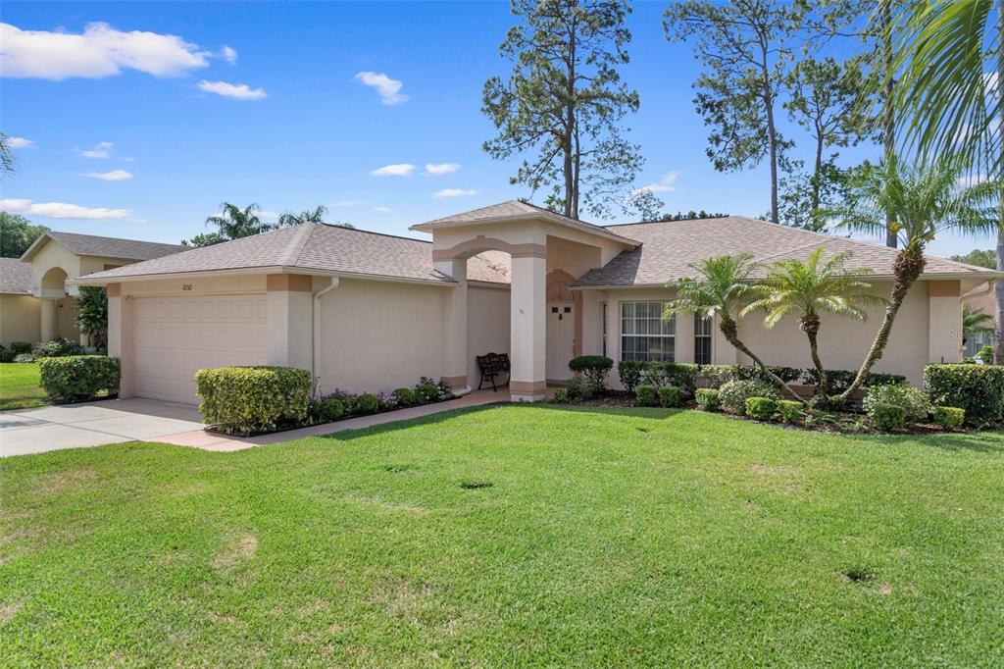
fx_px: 613
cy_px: 334
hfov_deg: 78.6
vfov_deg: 57.2
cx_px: 502
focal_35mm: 22
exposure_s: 1/400
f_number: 8
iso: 320
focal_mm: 22
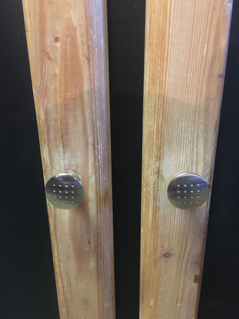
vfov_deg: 61.7
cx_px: 120
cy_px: 160
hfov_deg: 48.2
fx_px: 267
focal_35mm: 29
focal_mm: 4.15
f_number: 2.2
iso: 500
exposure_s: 1/17
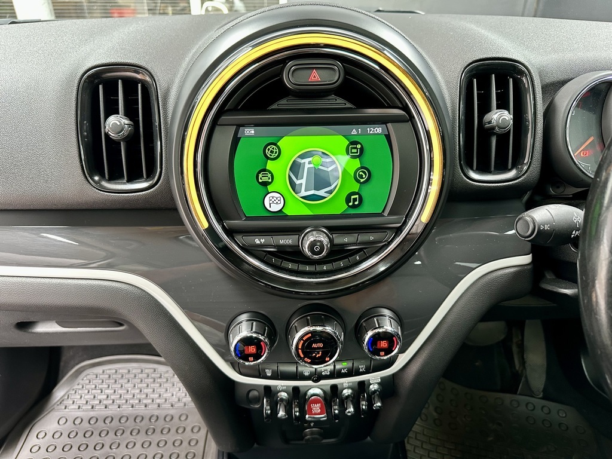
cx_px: 306
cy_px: 230
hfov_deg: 71.6
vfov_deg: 56.8
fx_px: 424
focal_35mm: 24
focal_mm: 6.86
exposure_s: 1/51
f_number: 1.78
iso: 320
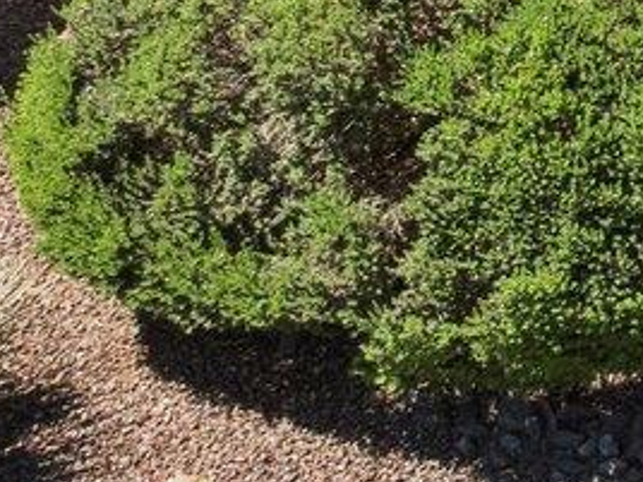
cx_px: 1814
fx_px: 3399
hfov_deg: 9.1
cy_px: -488
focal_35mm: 183
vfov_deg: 7.8
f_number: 5.6
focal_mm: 12.29
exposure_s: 1/640
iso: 100
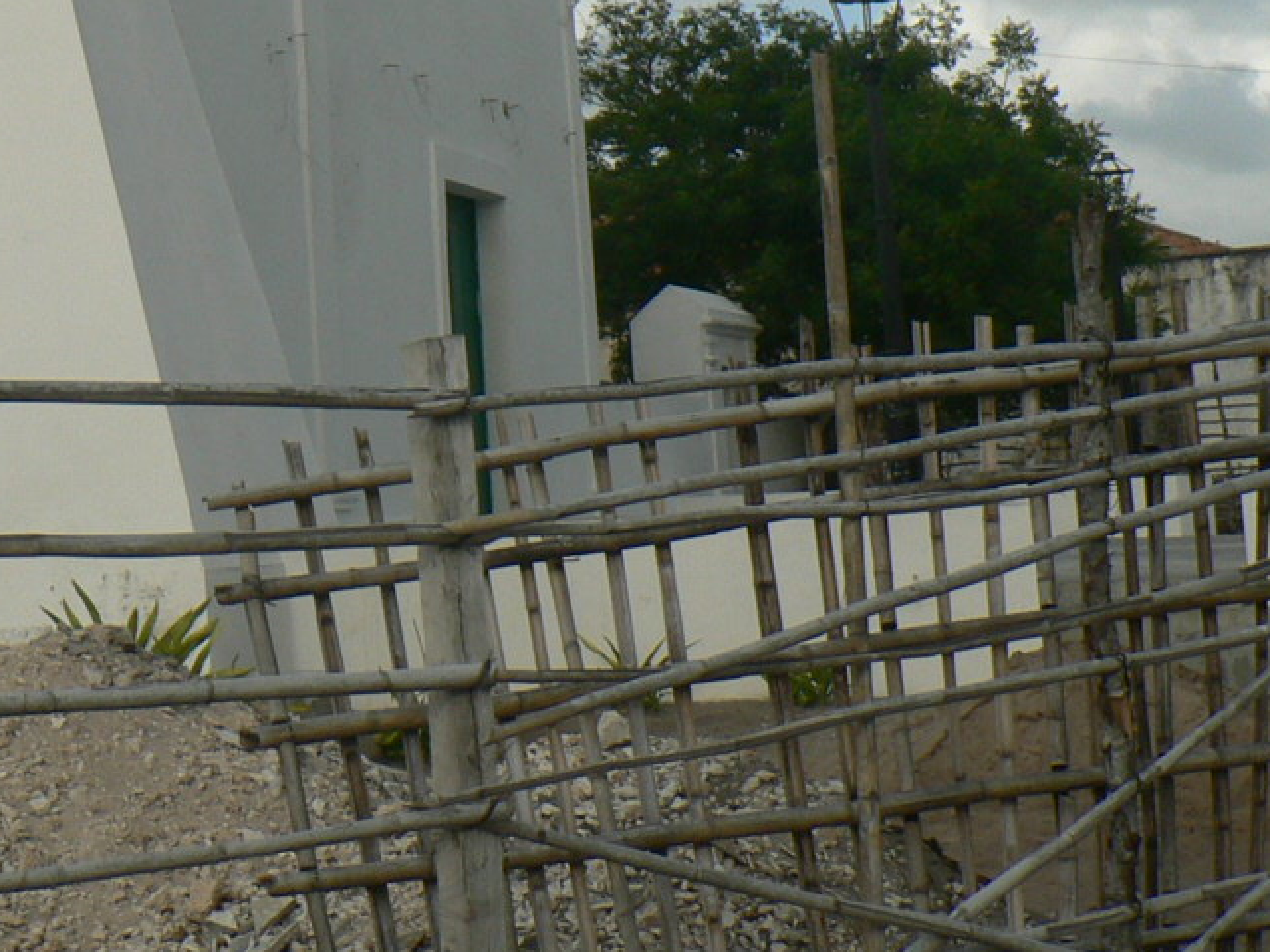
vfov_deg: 16.0
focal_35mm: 90
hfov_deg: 20.9
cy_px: -52
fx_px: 3302
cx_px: -69
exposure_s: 1/400
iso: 80
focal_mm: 6
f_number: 5.6
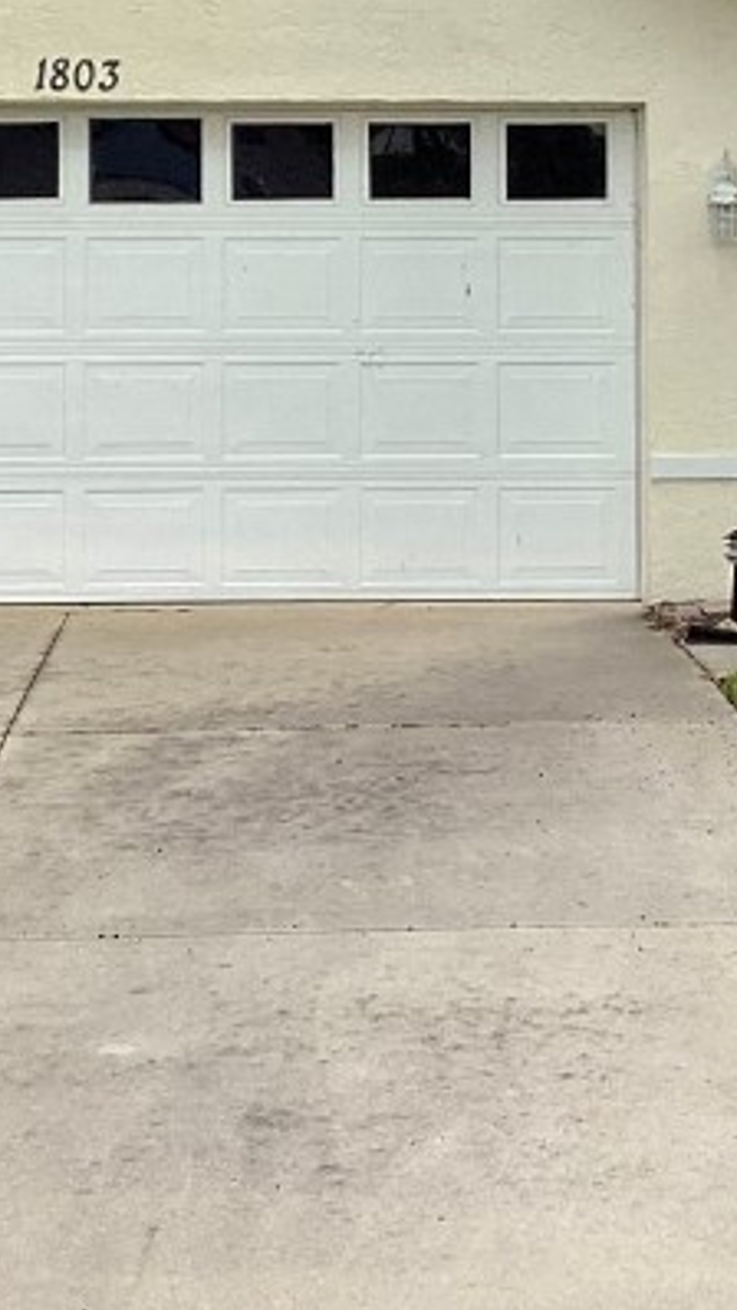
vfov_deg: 23.6
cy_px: 53
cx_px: 405
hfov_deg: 13.9
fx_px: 3021
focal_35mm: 87
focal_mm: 3.3
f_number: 2.4
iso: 25
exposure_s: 1/1812
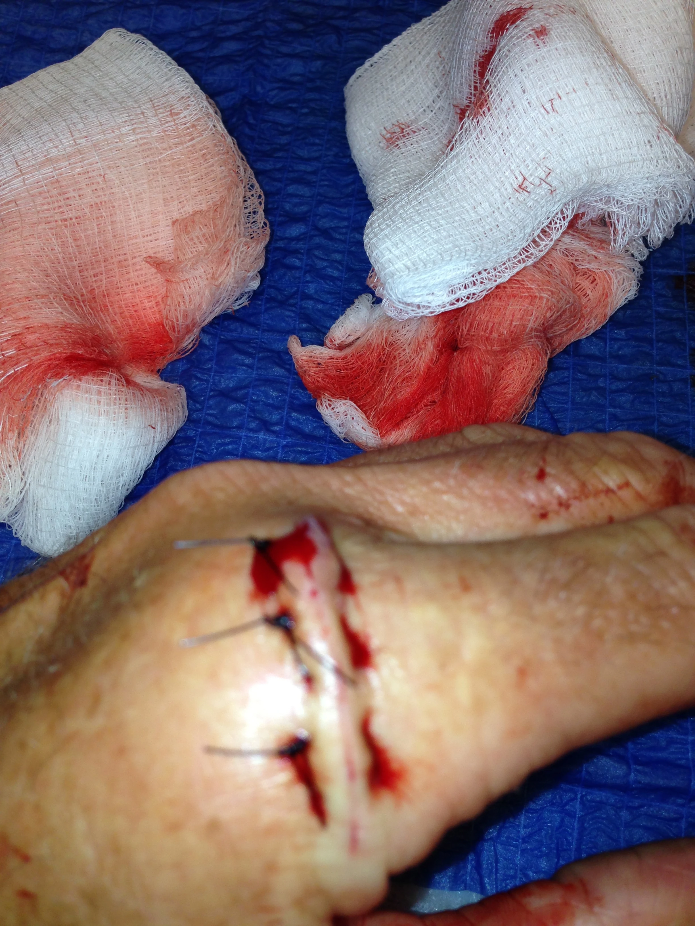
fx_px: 883
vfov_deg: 55.4
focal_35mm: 33
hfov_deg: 42.9
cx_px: 348
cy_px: 463
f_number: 2.4
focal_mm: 4.13
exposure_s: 1/171
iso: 50
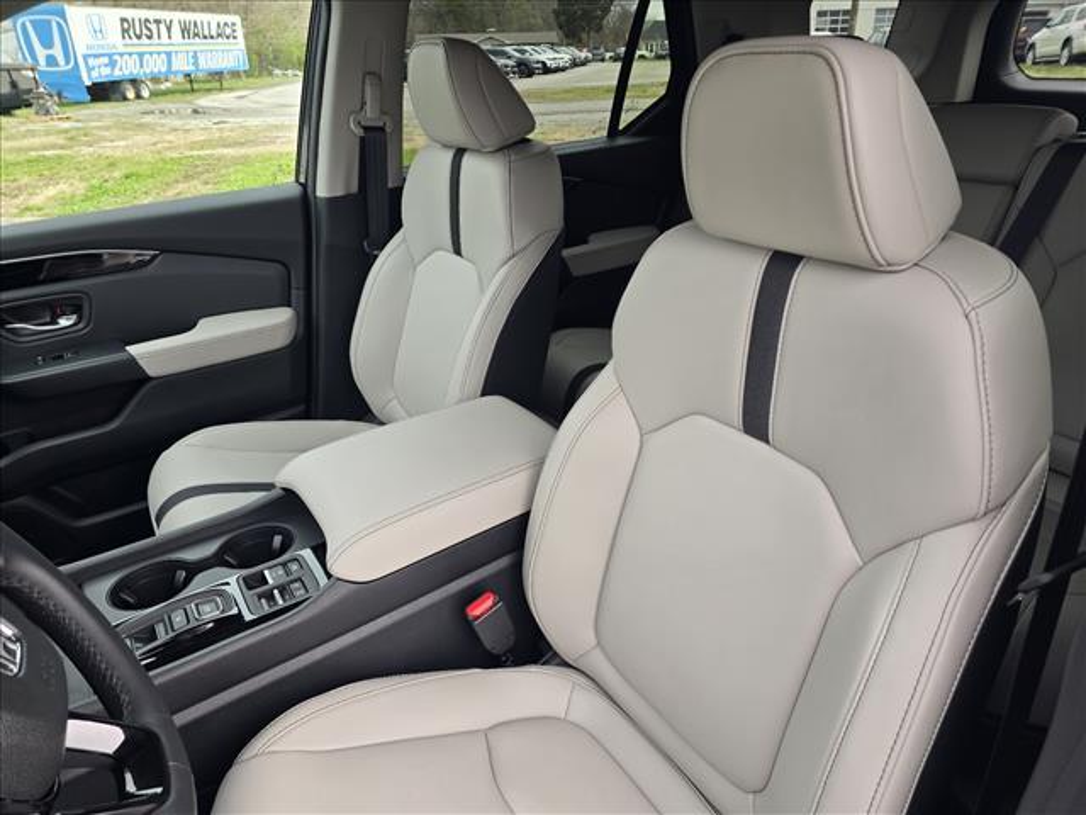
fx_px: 722
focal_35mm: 23
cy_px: 408
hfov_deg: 73.9
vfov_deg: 58.9
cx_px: 543
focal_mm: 6.3
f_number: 1.7
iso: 25
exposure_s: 1/182
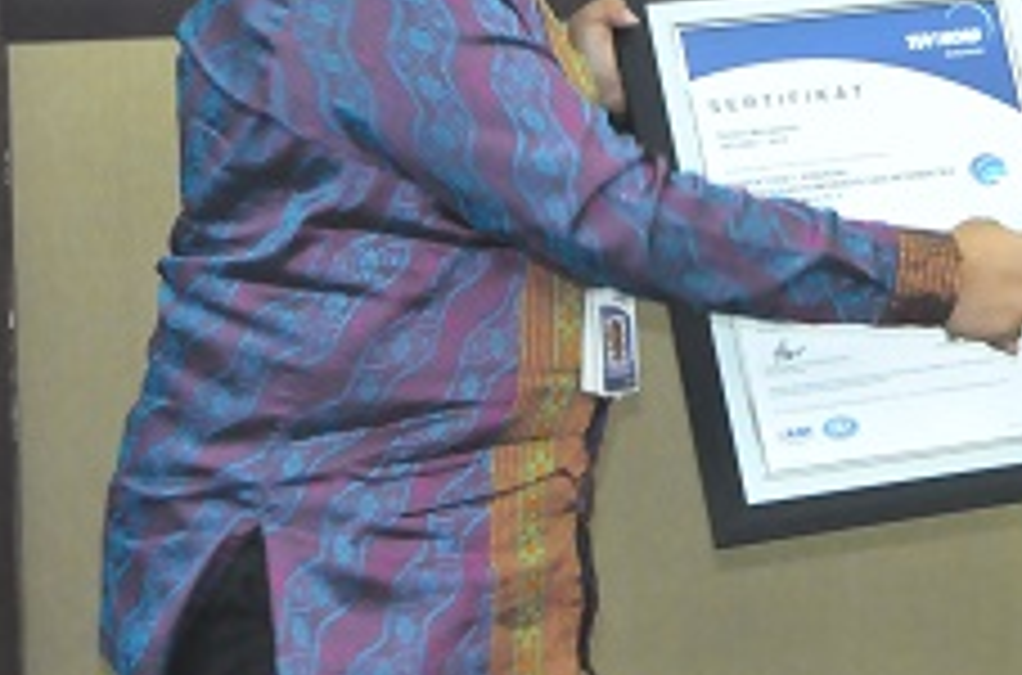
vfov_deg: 9.4
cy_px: -14
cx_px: 1157
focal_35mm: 144
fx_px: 4064
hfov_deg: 14.0
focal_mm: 31
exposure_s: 1/25
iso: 2500
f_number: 5.6
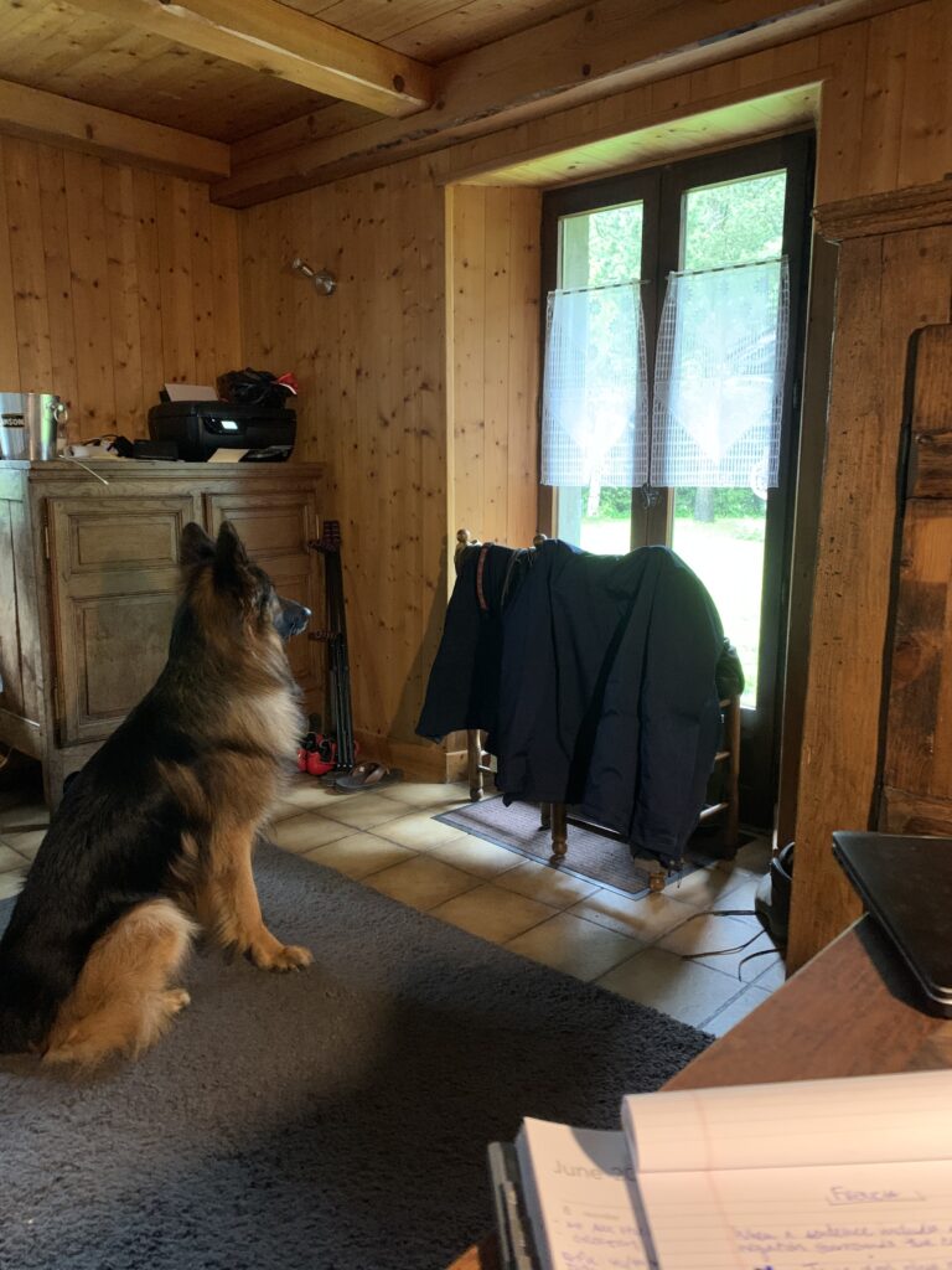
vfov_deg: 67.3
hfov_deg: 53.1
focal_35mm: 26
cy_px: 635
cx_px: 476
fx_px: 953
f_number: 1.8
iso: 640
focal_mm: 4.25
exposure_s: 1/30
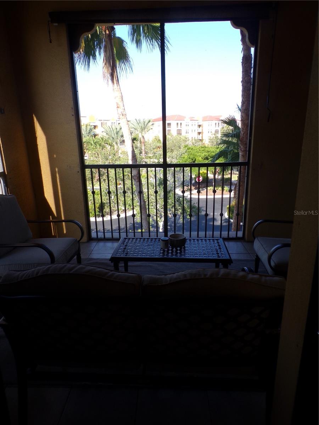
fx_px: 295
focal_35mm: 24
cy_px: 212
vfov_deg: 71.6
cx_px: 160
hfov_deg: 56.8
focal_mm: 4.3
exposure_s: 1/100
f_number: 4.3
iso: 80
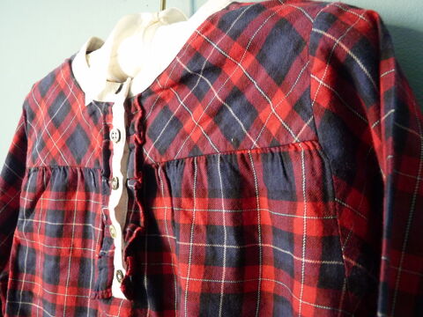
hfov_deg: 55.4
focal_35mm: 33
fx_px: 403
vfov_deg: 42.9
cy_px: 158
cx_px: 212
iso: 400
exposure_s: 1/15
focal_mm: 5.9
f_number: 3
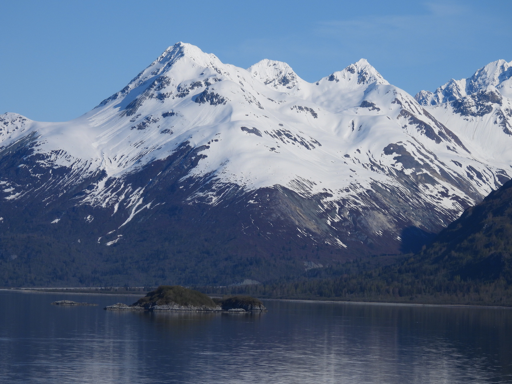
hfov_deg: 10.7
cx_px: 256
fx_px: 2736
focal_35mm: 185
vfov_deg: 8.0
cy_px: 192
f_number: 4.5
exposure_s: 1/2000
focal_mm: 33
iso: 100
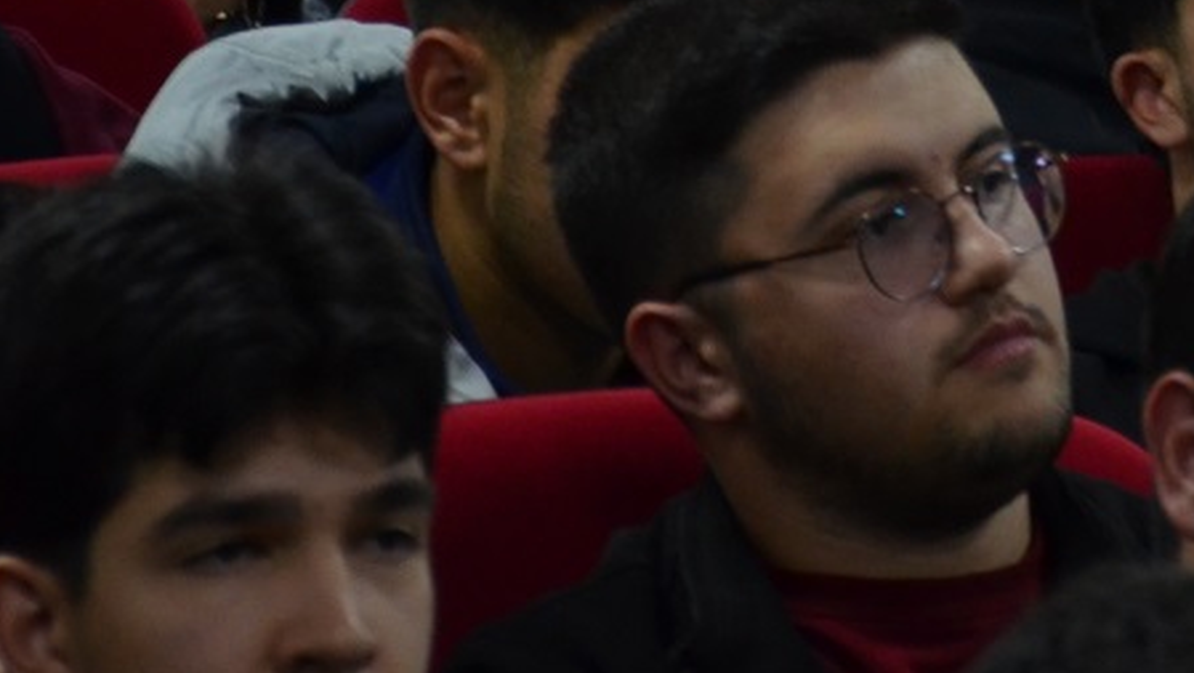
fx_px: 17412
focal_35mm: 550
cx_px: 1202
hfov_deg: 3.9
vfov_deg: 2.2
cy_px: -632
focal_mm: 105
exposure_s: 1/30
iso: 800
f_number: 5.6
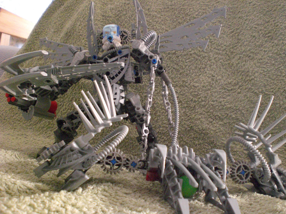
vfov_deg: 37.7
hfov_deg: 49.0
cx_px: 143
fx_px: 314
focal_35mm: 38
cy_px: 107
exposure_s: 1/100
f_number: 3.1
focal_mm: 6.3
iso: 800
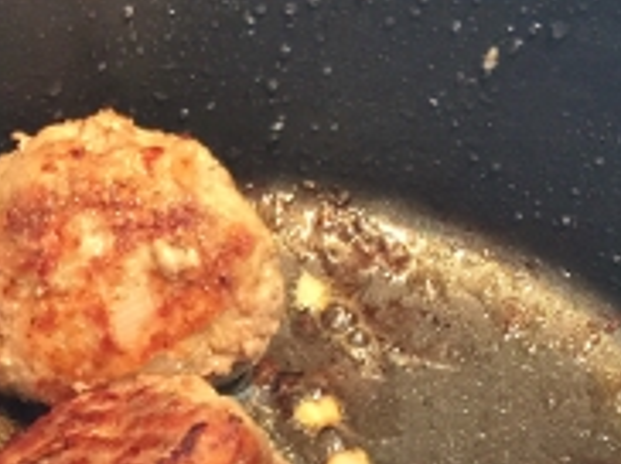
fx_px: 1827
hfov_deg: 18.5
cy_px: 597
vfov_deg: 13.9
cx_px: -82
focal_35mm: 102
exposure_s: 1/15
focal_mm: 4.15
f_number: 2.2
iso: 64
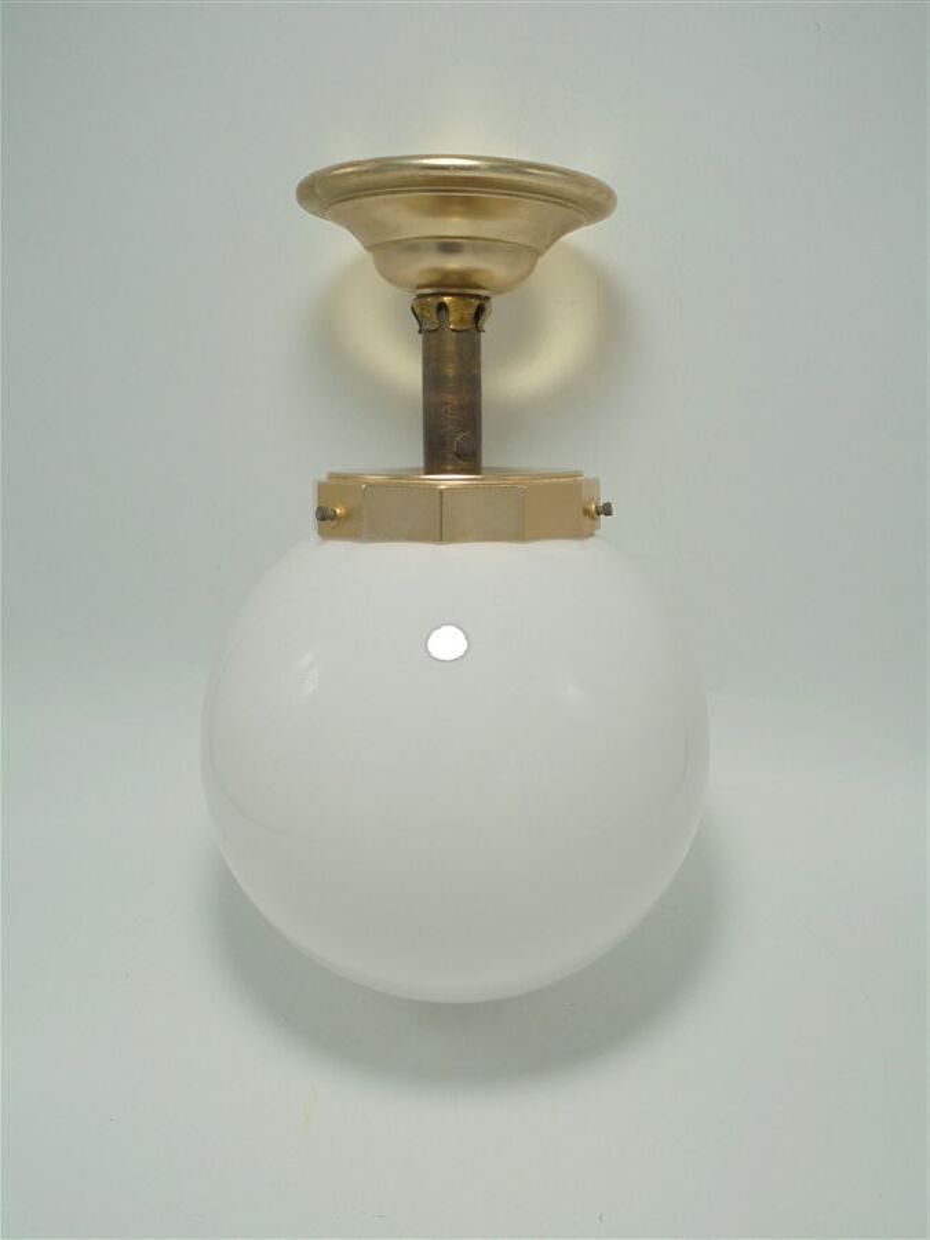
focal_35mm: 34
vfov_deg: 54.0
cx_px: 465
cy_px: 620
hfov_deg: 41.8
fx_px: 1218
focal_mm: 6.1
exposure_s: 1/100
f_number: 4
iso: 100
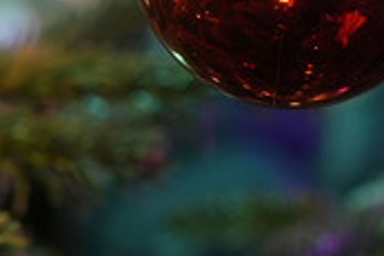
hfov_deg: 17.4
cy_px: -53
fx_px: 1247
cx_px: 294
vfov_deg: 11.5
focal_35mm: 117
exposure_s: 1/50
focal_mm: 30
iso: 640
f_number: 2.8
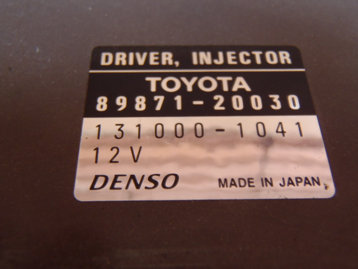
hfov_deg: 50.1
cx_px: 179
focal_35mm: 37
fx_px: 383
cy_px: 134
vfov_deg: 38.7
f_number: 4.7
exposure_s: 1/4
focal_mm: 6.64
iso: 200
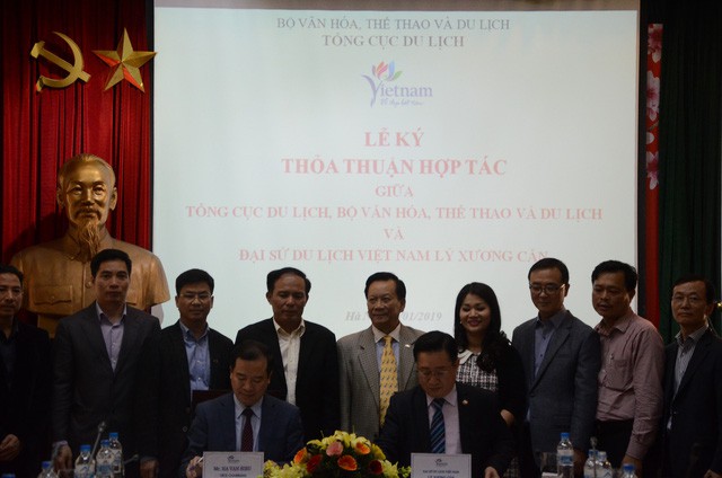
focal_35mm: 99
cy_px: 239
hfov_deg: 20.7
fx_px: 1982
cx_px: 361
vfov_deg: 13.8
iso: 1600
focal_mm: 66
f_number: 5.3
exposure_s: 1/200
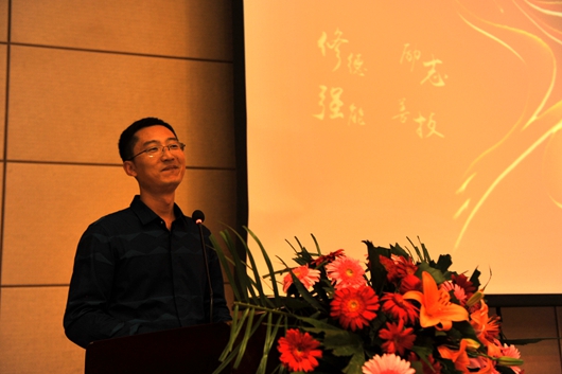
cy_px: 187
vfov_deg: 28.1
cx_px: 281
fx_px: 749
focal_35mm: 48
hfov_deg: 41.1
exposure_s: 1/125
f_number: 3.5
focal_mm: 48
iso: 800
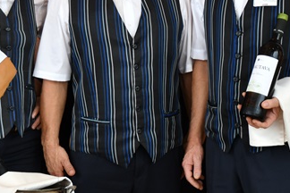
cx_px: 119
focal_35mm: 109
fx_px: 878
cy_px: 28
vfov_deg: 12.5
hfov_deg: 18.7
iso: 280
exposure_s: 1/125
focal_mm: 32
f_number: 3.2
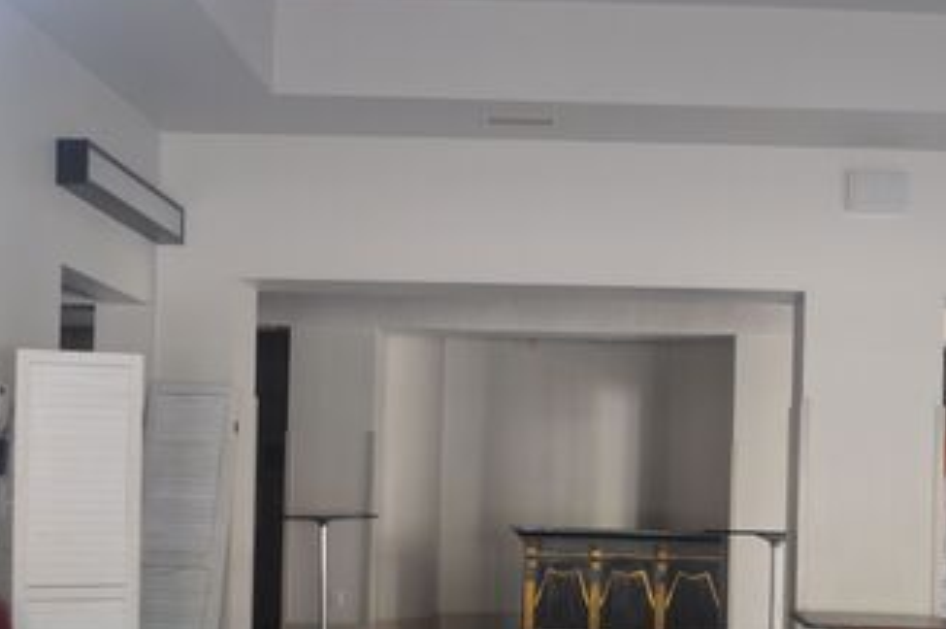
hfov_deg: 33.8
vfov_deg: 22.7
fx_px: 1549
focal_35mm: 59
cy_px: 491
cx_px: 588
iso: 400
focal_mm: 20
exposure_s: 1/30
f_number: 4.5
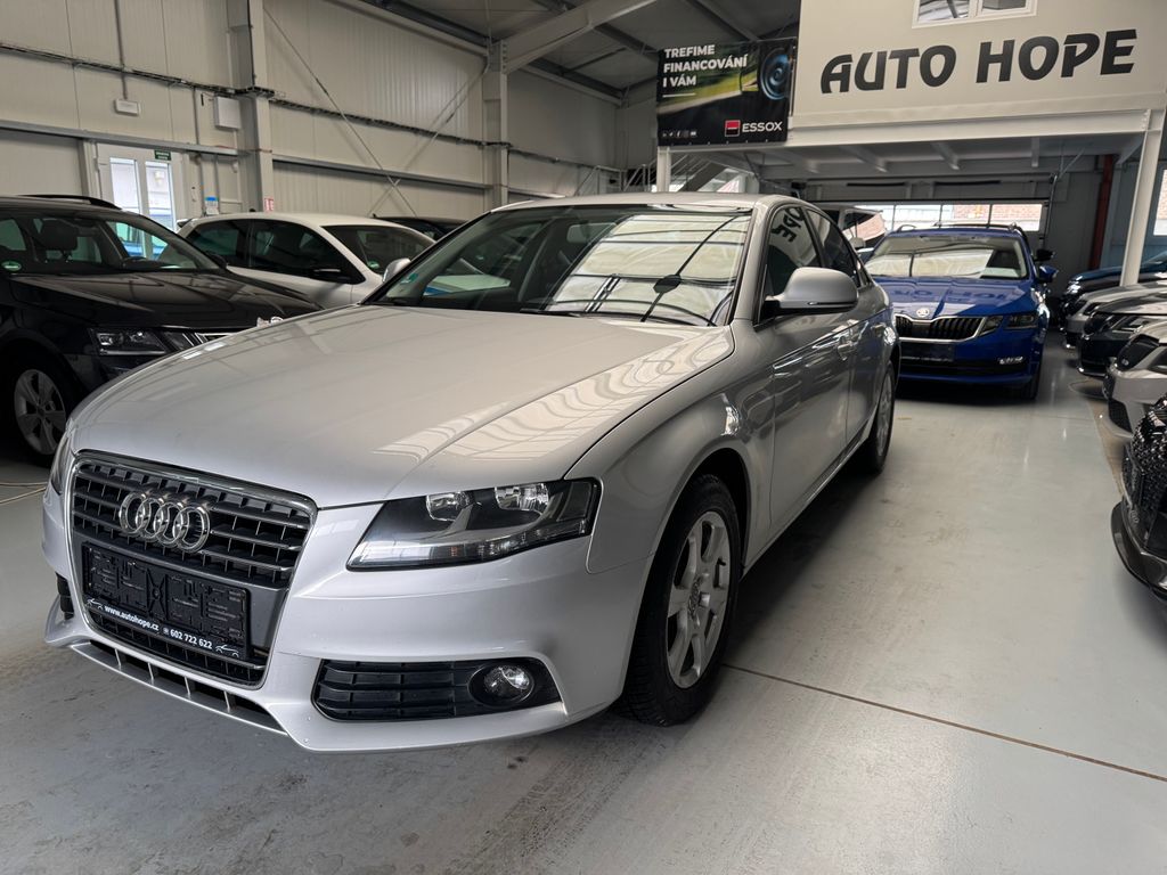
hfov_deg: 71.6
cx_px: 584
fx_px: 809
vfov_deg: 56.8
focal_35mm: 24
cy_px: 438
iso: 200
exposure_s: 1/121
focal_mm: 6.76
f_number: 1.78
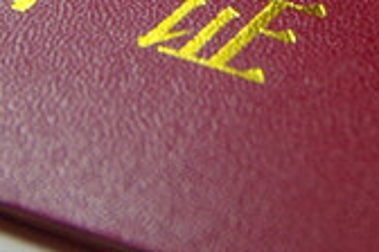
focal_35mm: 729
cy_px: -451
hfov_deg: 2.8
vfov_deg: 1.9
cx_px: 194
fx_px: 7674
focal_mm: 68
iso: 800
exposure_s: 1/160
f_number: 5.6
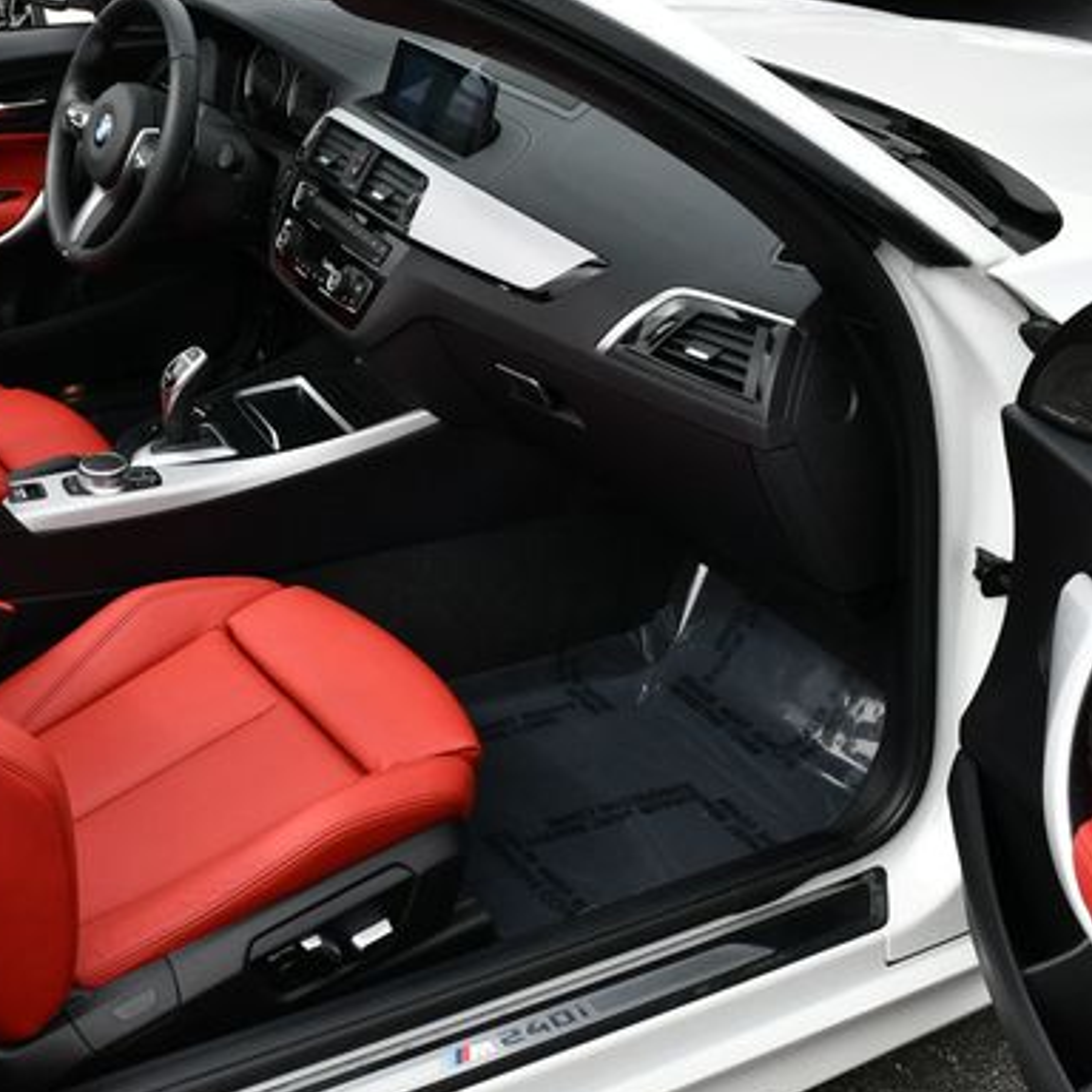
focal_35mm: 51
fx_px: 1820
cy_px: 532
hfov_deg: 32.3
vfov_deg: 33.4
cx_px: 185
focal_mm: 18
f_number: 8
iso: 160
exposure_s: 1/250
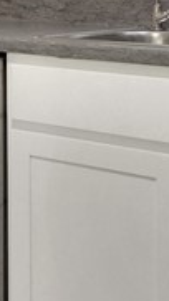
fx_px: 799
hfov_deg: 10.8
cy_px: -43
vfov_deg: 20.2
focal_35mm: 100
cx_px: -197
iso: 400
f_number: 4
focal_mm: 16
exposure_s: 1/400
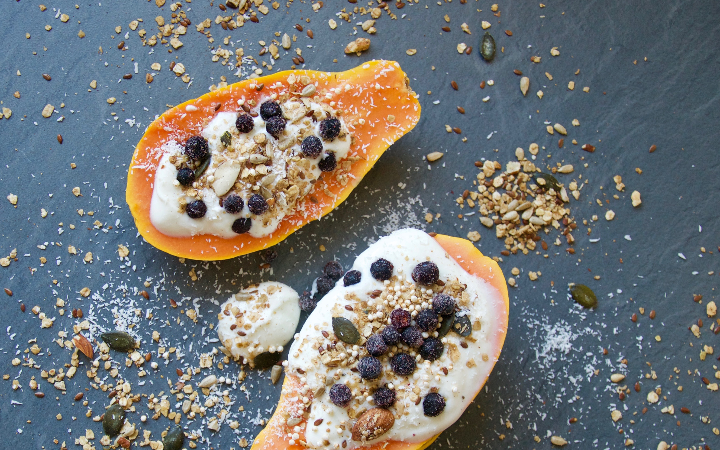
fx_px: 1114
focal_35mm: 57
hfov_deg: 35.7
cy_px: 289
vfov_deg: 22.8
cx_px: 291
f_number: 4
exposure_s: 1/50
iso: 400
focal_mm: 25
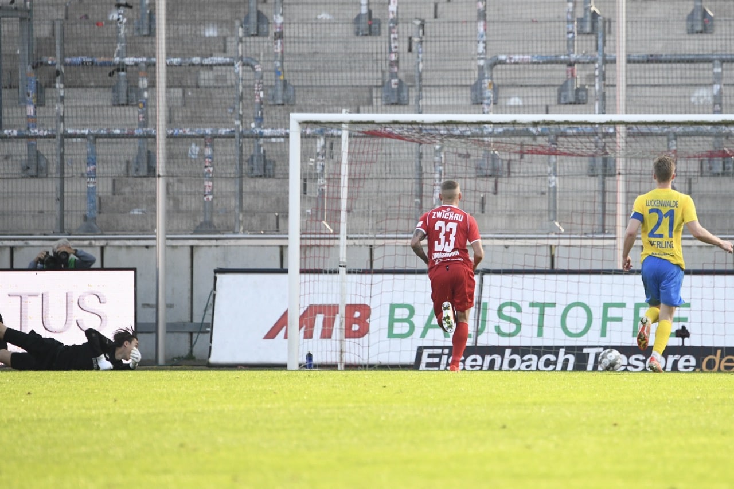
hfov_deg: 5.2
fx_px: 8154
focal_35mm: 400
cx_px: 367
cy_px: 244
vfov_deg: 3.4
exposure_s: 1/1600
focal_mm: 400
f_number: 5.6
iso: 2200
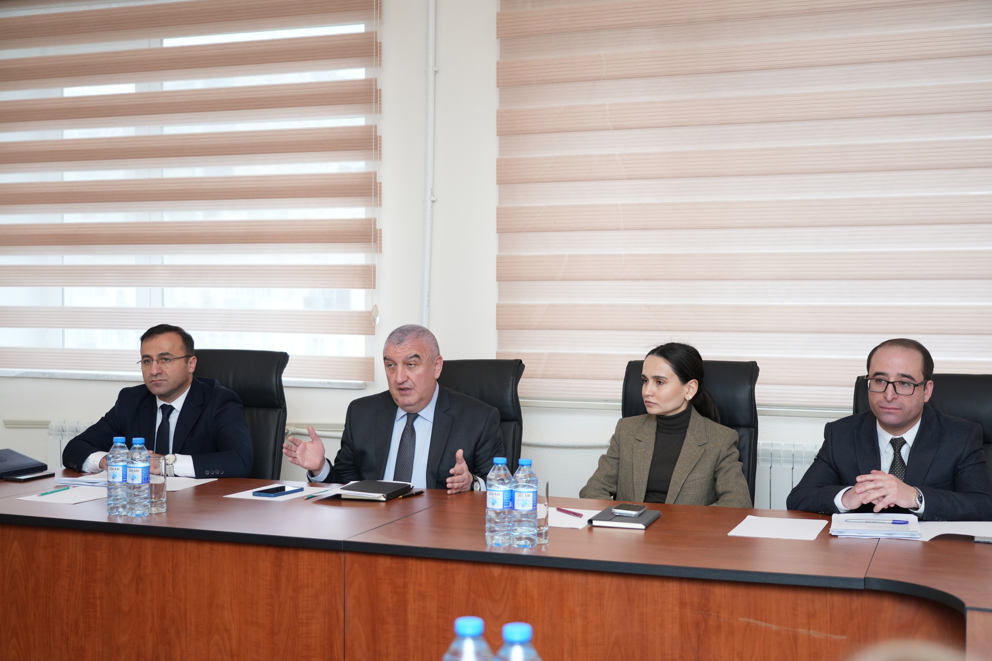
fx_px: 1212
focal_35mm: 44
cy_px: 330
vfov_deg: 30.5
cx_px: 496
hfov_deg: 44.5
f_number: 4
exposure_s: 1/200
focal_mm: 44
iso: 640
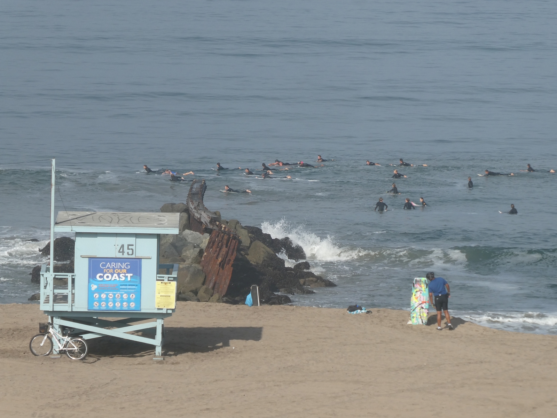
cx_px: 278
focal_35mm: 322
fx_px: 5181
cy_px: 209
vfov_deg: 4.6
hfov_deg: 6.2
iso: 80
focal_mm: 57.7
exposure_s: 1/400
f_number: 5.9
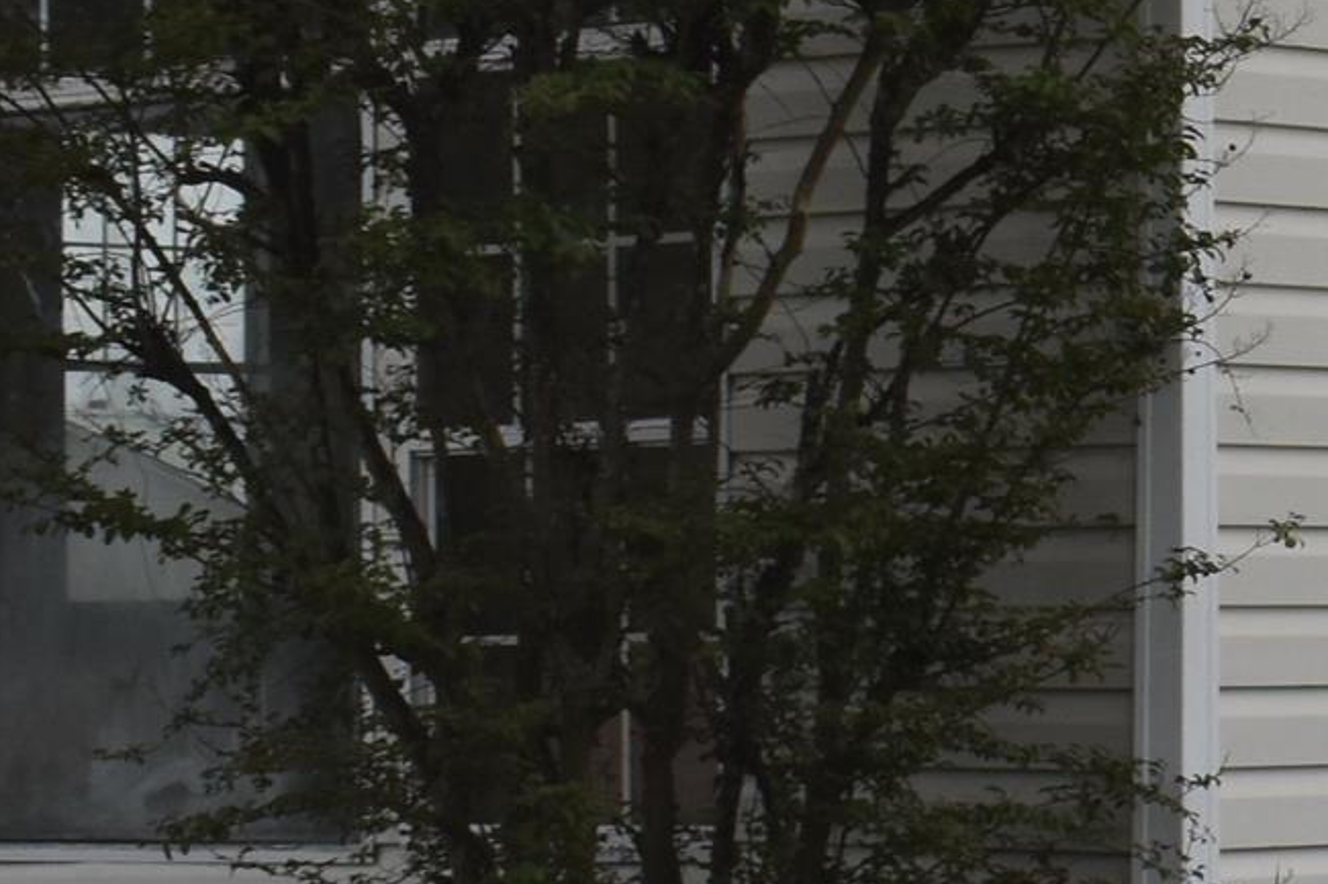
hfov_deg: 10.3
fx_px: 7057
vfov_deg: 7.2
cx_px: 2217
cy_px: 382
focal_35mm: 191
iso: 200
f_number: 9
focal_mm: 27
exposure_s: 1/320
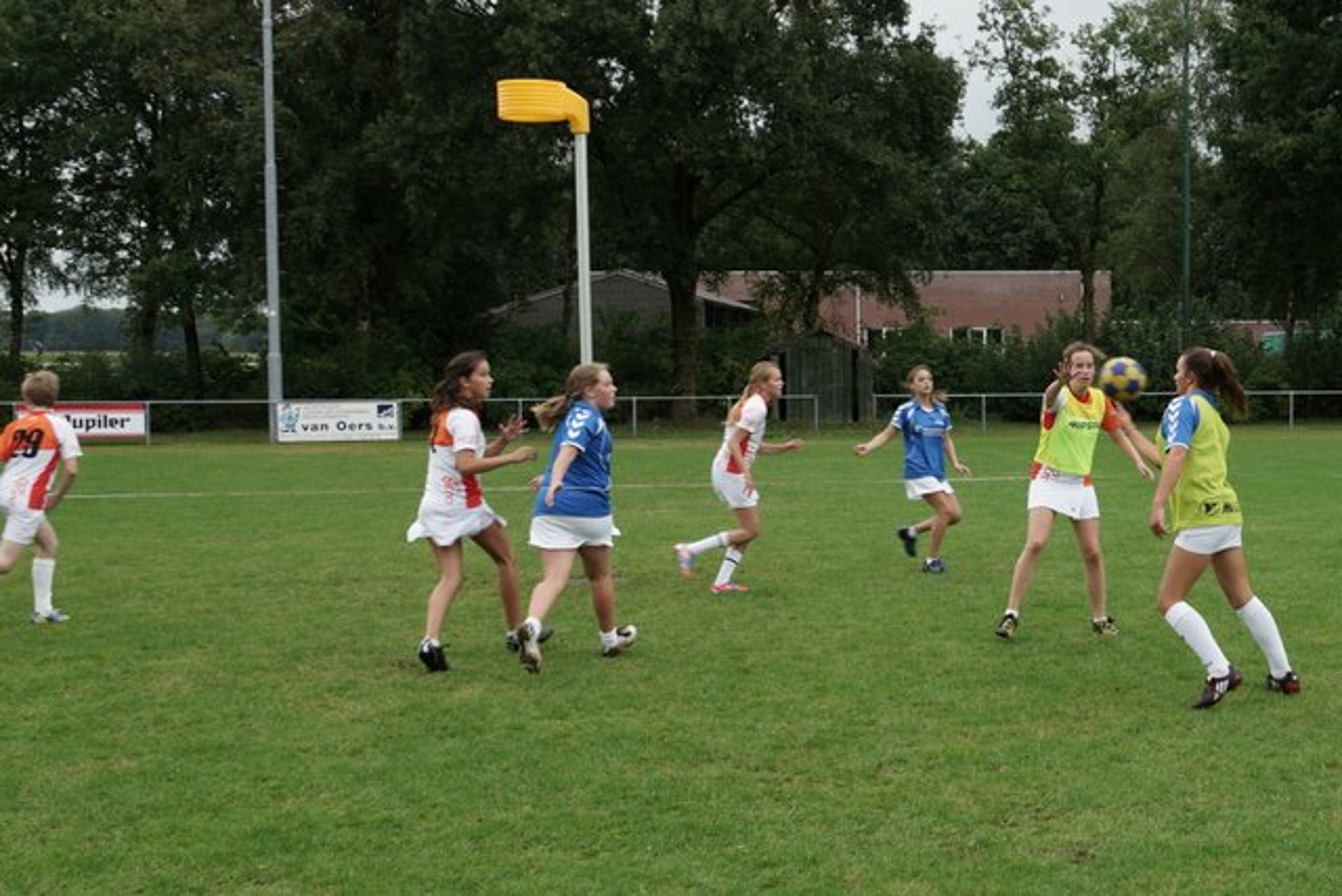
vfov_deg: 43.6
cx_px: 671
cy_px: 448
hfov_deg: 61.9
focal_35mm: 30
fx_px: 1119
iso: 100
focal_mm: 20
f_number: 4
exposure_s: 1/200
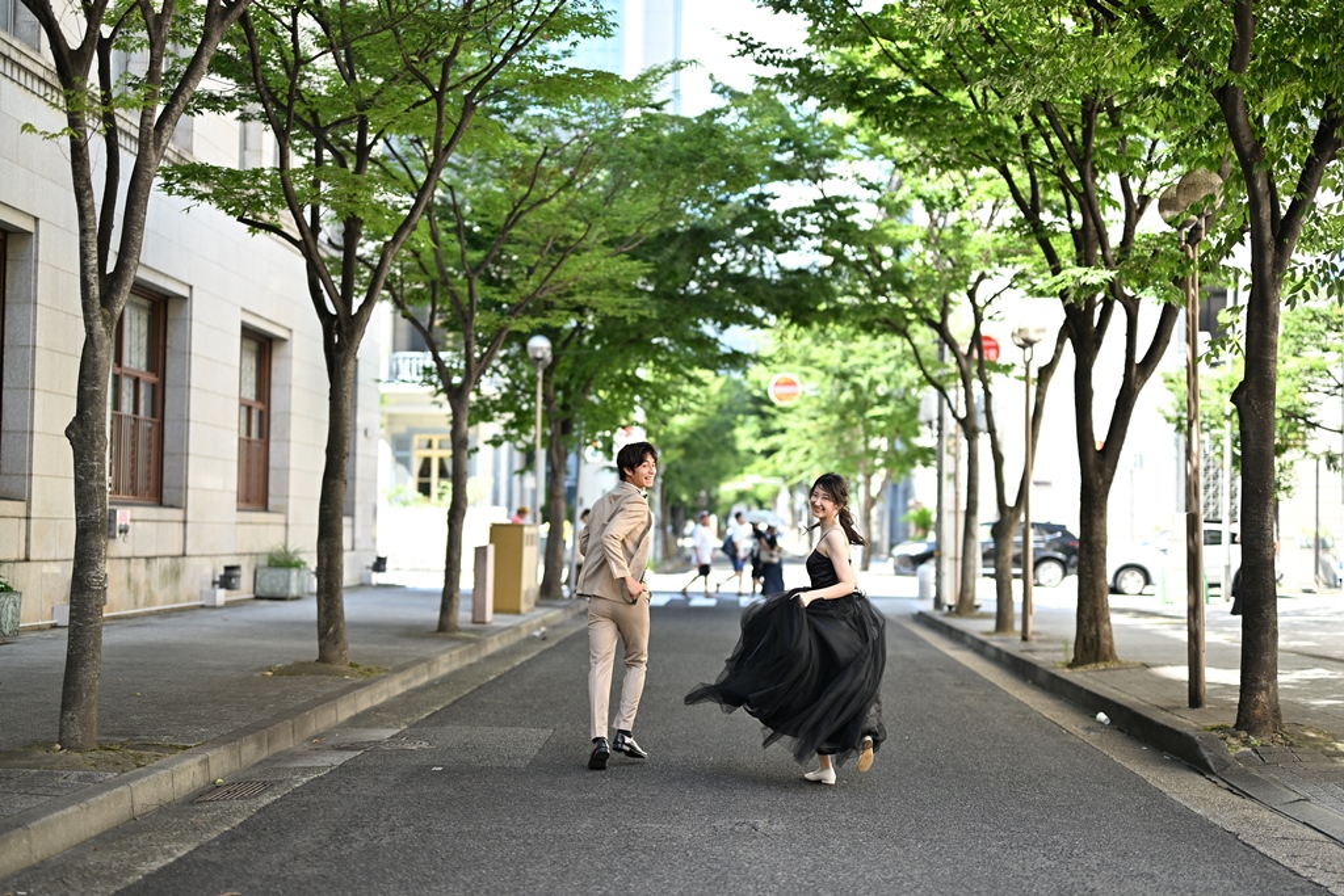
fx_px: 1867
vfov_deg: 27.0
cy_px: 448
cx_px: 672
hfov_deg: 39.6
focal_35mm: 50
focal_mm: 50
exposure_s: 1/400
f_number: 1.4
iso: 125
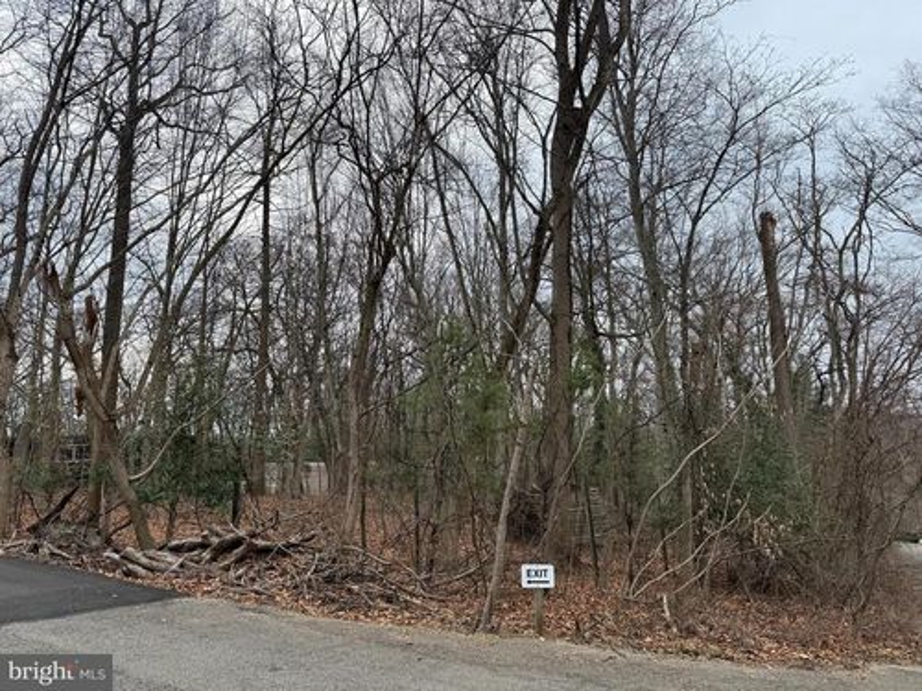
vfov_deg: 56.8
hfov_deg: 71.6
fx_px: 639
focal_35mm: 24
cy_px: 346
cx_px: 461
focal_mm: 6.76
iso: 80
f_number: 1.78
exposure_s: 1/1192
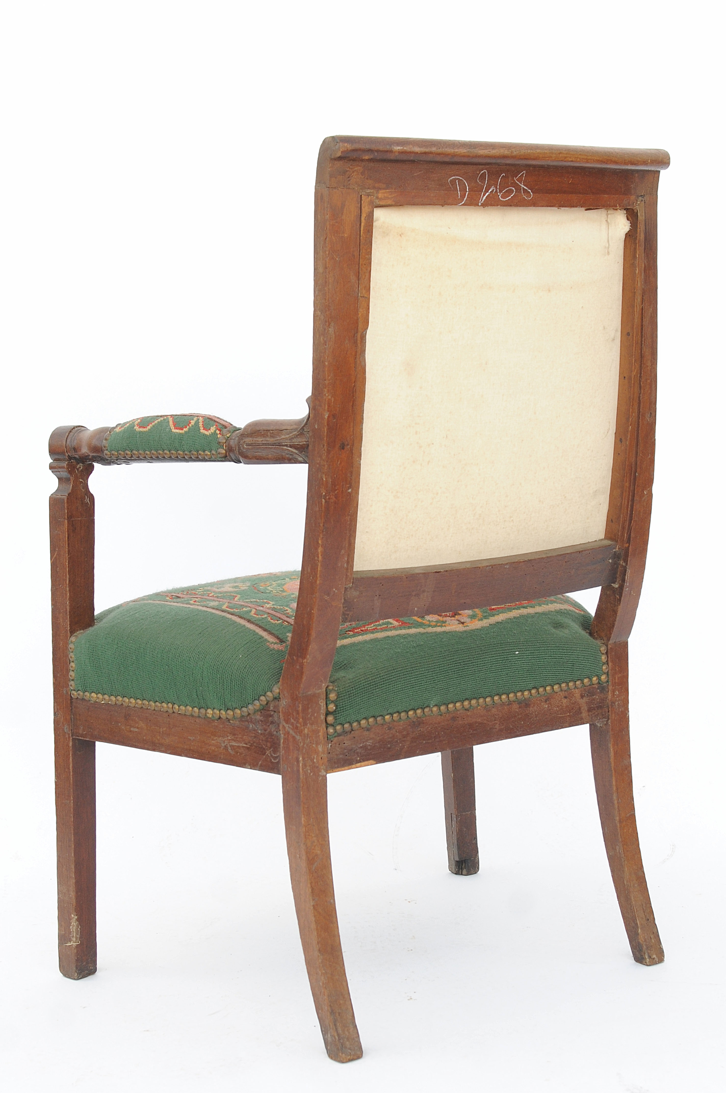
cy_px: 546
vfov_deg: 41.2
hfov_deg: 28.0
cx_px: 363
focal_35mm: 48
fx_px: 1456
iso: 250
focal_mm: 32
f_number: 5
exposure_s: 1/160
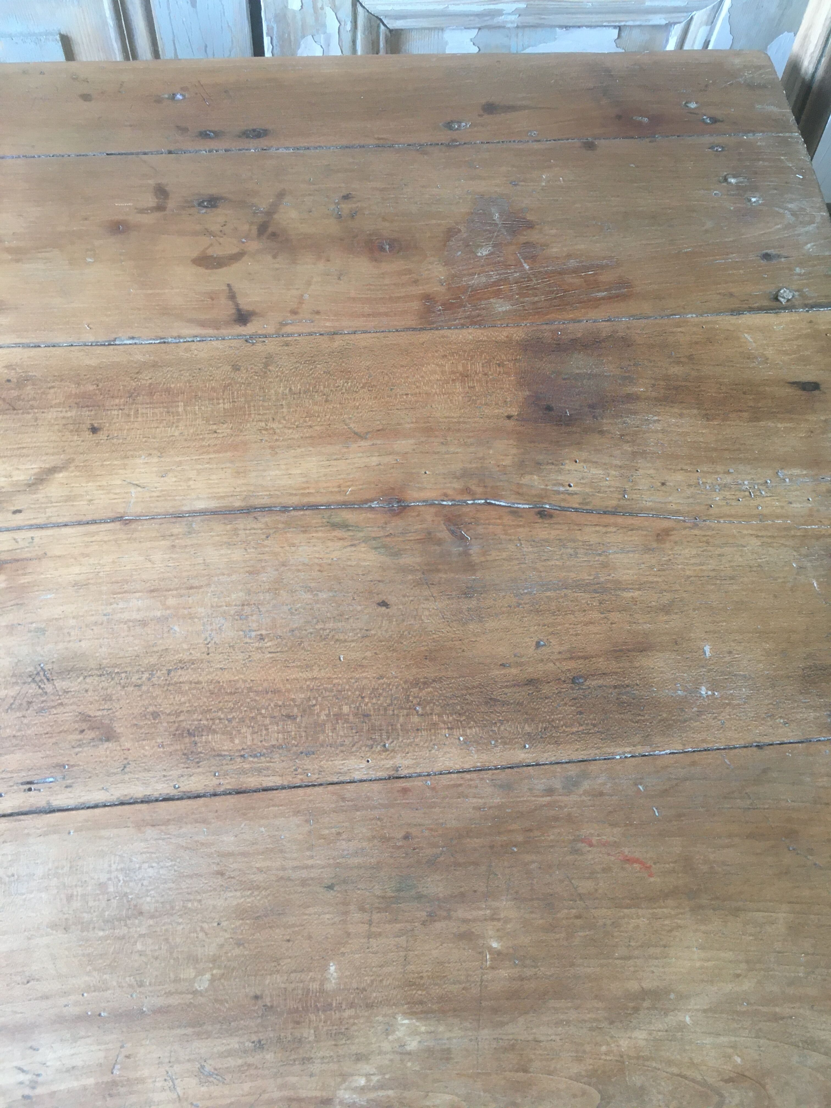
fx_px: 928
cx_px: 416
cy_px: 554
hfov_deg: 48.2
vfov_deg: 61.7
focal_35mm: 29
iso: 100
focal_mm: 4.15
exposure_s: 1/33
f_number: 2.2
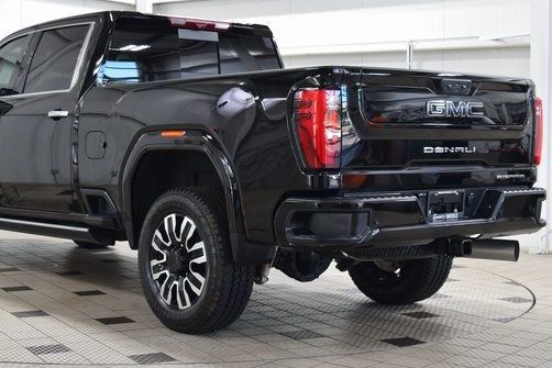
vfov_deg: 20.9
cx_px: 220
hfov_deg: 30.9
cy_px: 149
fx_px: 997
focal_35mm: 65
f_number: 6.3
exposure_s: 1/15
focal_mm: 34
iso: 720
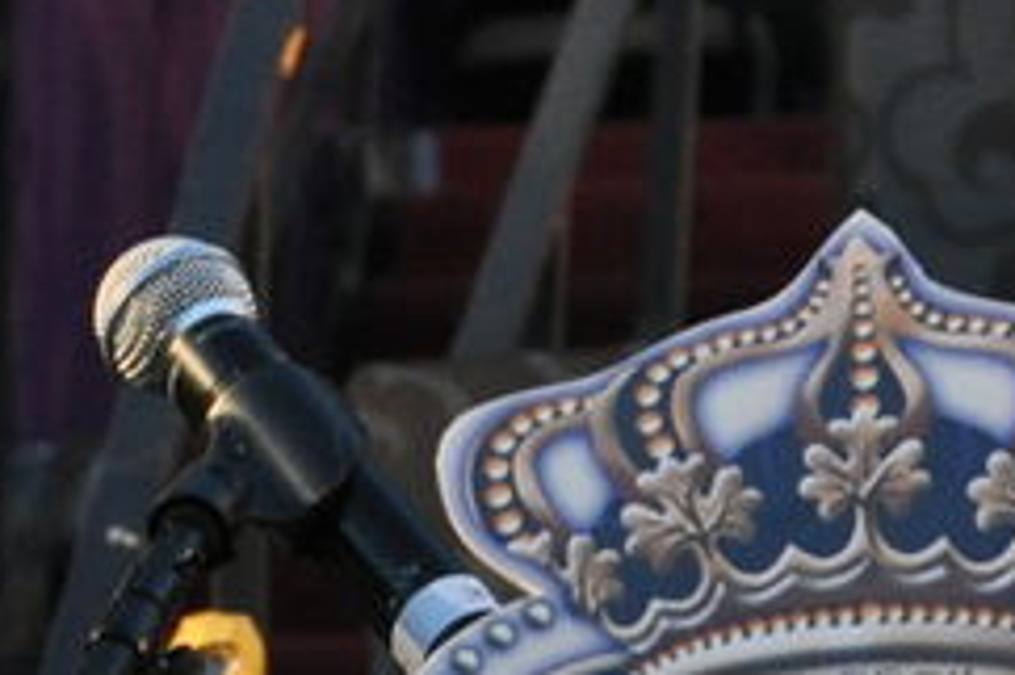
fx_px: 12707
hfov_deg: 4.6
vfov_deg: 3.0
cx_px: 323
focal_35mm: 451
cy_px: 484
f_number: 6.3
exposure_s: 1/60
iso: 800
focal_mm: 52
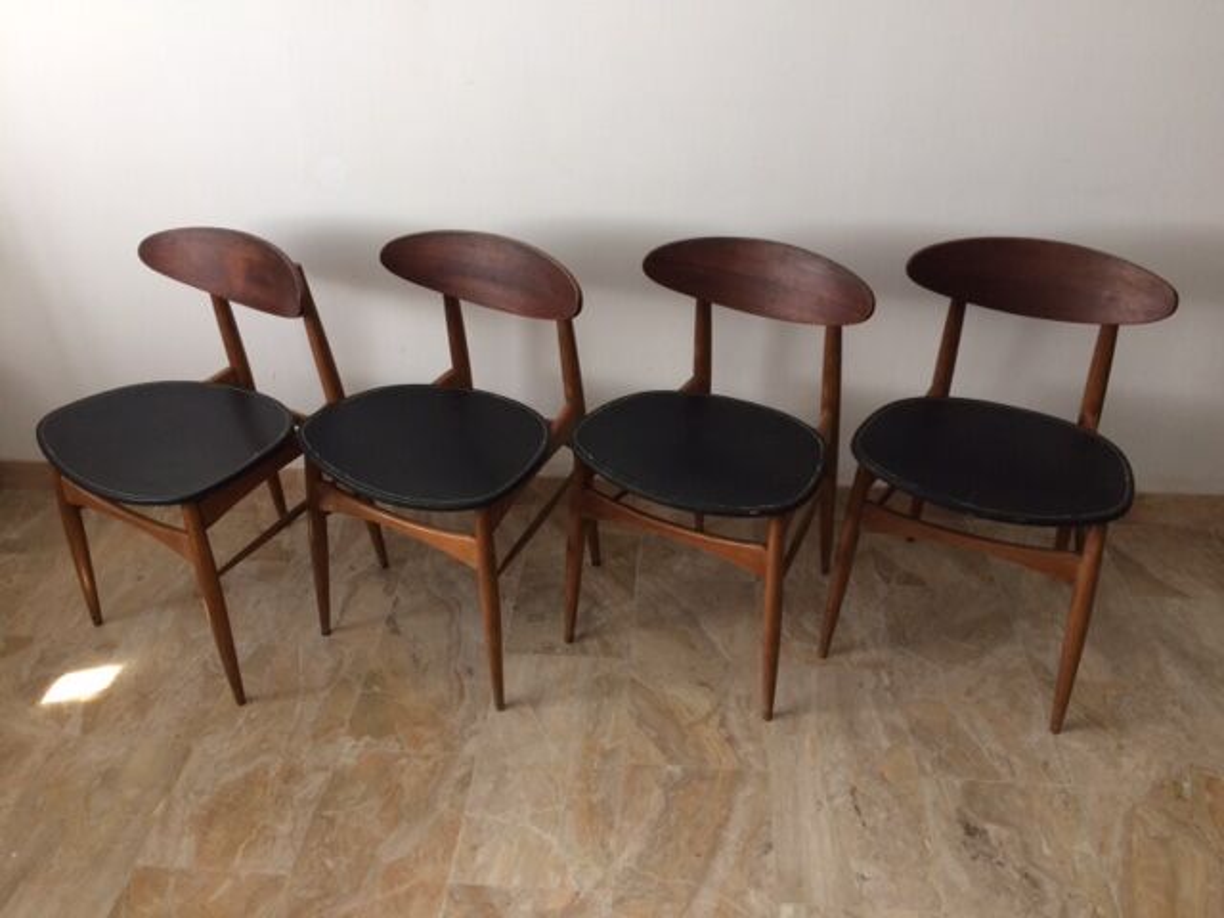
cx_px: 612
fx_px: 1025
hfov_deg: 61.7
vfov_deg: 48.2
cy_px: 459
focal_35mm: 29
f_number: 2.2
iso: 50
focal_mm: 4.15
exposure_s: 1/33
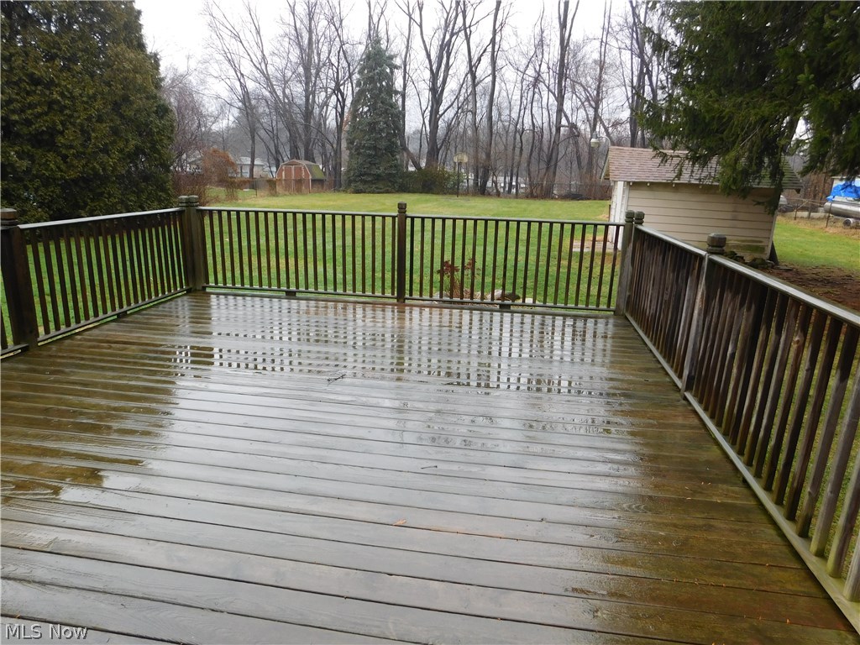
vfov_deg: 58.9
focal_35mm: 23
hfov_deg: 73.9
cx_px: 430
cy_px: 322
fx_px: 571
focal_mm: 4
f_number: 3
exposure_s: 1/60
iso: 125
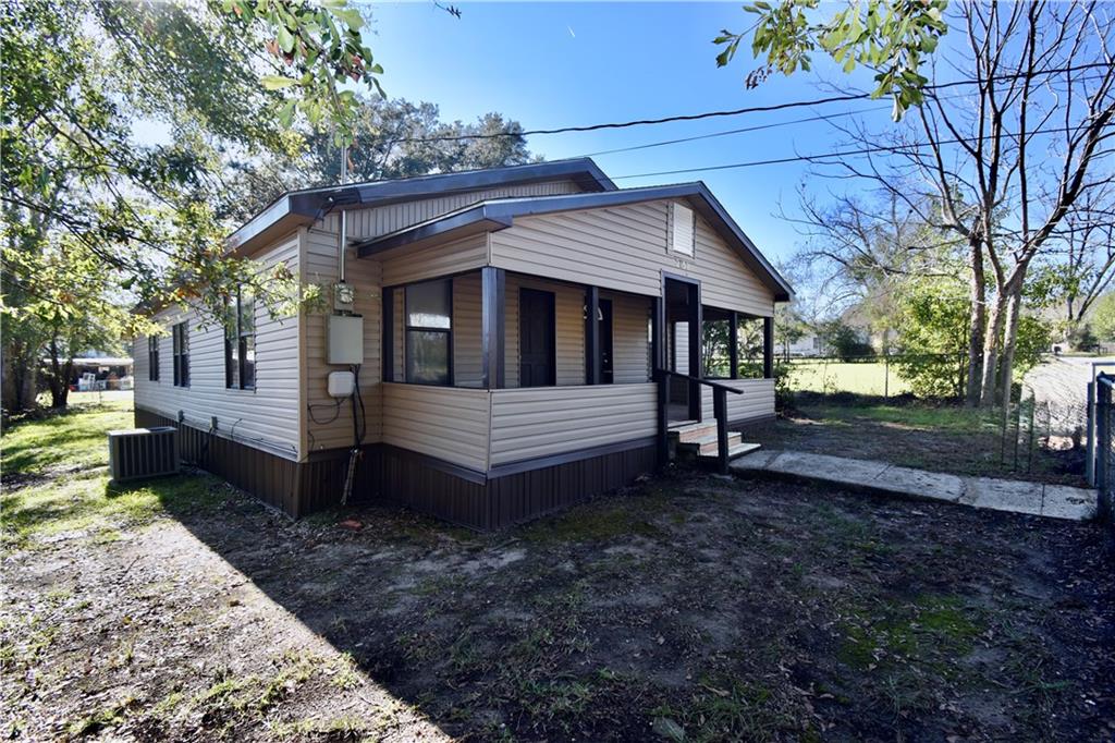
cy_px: 372
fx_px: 464
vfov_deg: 77.3
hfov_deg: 100.4
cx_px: 558
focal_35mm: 15
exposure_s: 1/160
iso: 100
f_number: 6.3
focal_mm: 10
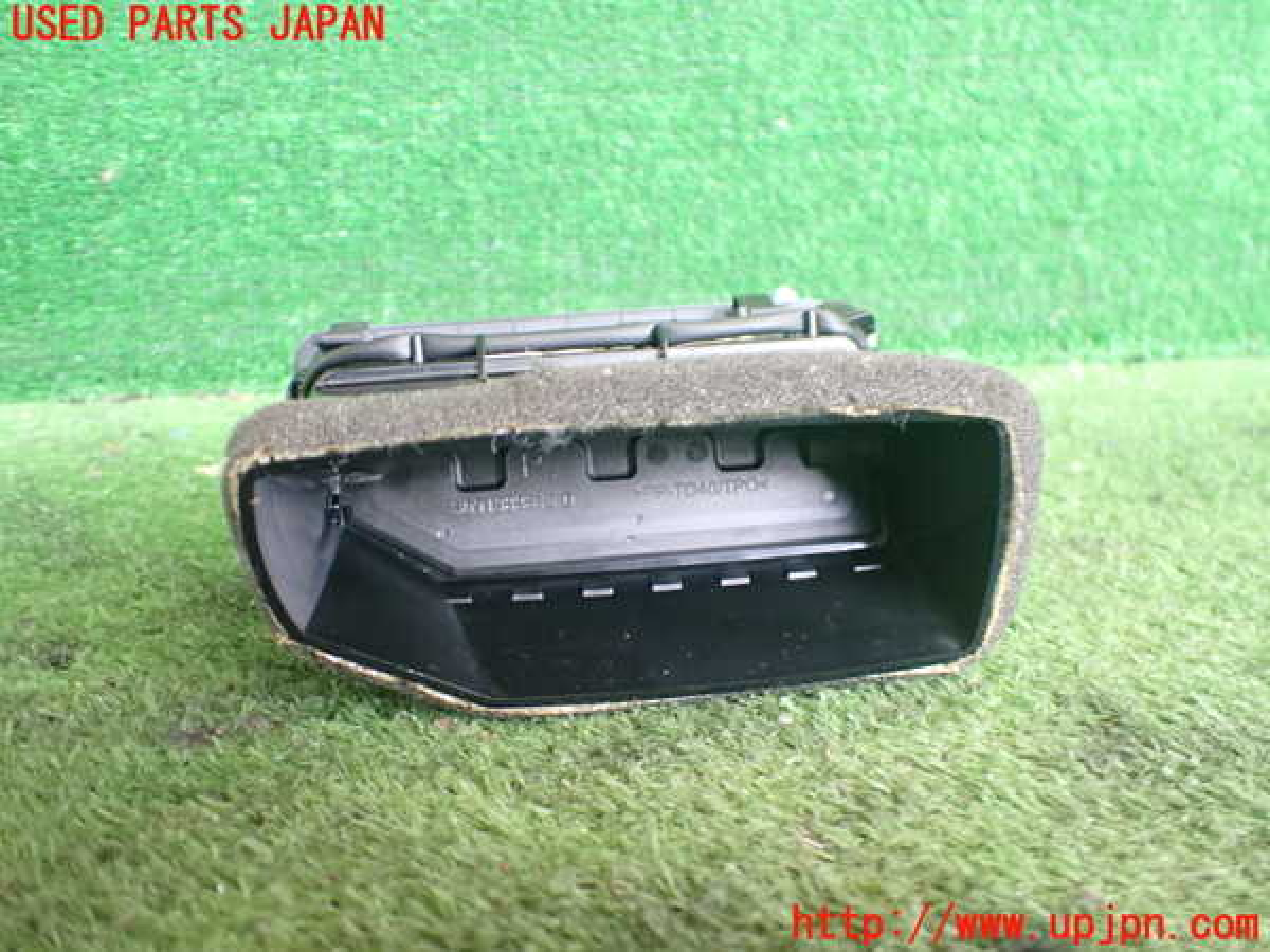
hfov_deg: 60.0
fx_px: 1101
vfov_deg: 46.8
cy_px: 476
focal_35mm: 30
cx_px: 635
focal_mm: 5.4
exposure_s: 1/60
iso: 800
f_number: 2.3
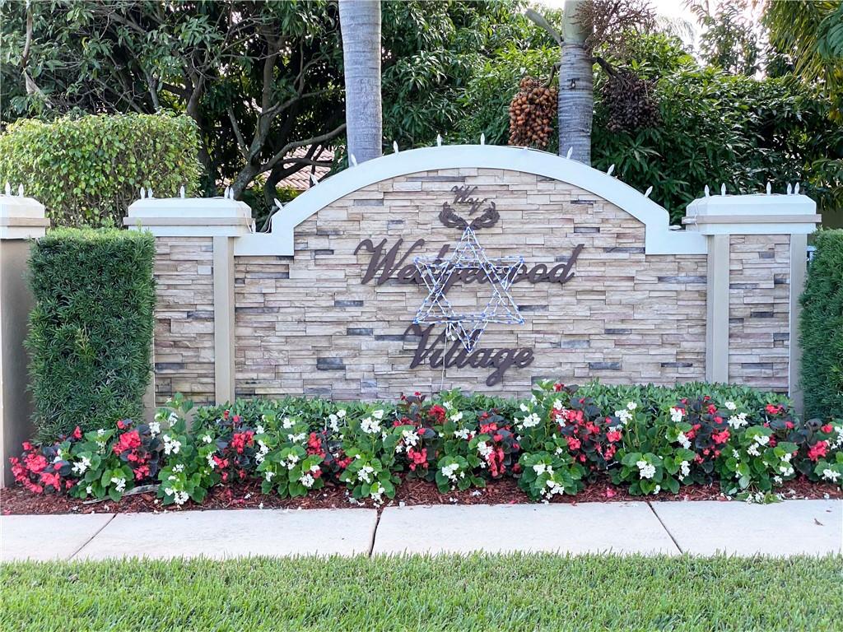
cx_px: 422
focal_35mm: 52
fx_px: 1266
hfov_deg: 36.8
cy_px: 316
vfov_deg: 28.0
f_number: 2
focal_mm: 6
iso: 25
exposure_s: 1/122
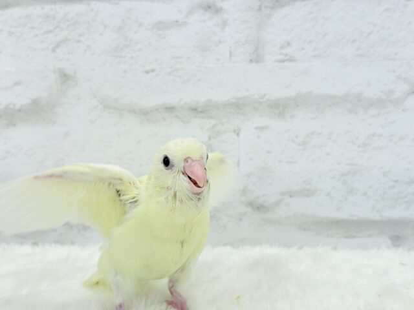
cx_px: 207
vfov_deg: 28.0
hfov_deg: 36.8
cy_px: 155
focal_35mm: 52
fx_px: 622
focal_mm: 5.96
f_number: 1.6
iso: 64
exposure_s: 1/100
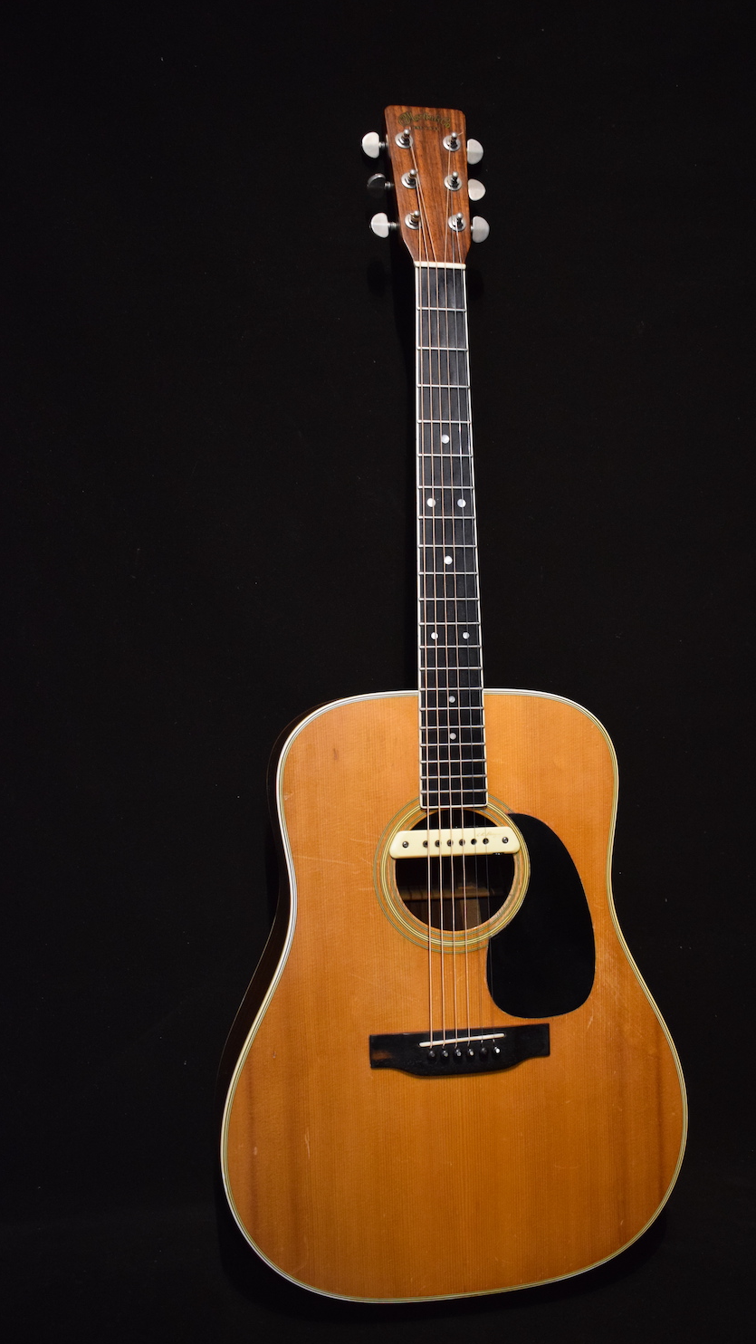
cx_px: 433
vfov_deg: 54.6
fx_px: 1302
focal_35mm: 37
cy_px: 674
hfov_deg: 32.3
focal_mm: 23
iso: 2200
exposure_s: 1/30
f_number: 3.8
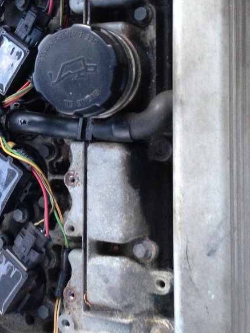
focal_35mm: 68
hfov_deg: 21.1
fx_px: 654
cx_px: 16
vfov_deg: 28.3
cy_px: 102
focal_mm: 4.12
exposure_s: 1/20
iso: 160
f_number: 2.4
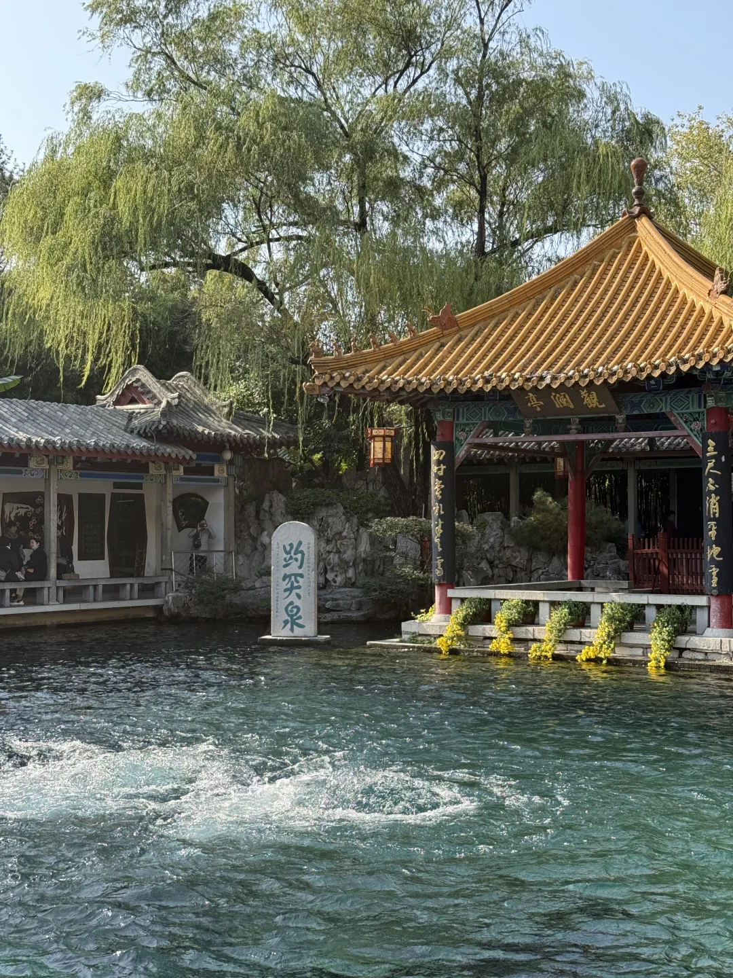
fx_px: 1355
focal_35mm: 48
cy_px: 489
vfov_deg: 39.7
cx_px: 366
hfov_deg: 30.3
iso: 80
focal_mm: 6.76
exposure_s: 1/906
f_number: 1.78
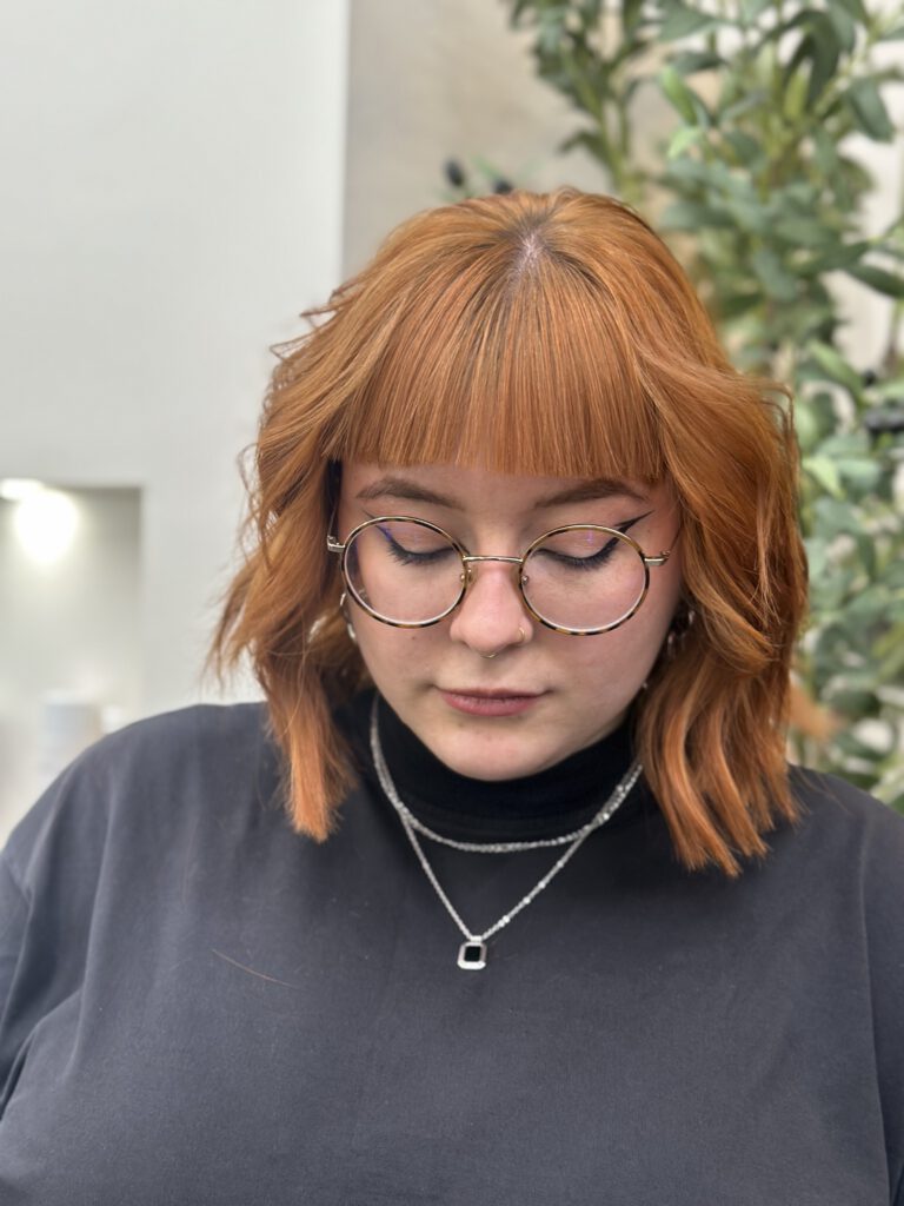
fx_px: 1671
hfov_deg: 30.3
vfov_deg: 39.7
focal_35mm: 48
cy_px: 603
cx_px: 452
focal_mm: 6.86
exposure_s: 1/50
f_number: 1.78
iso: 160
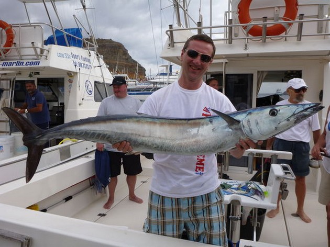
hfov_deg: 63.5
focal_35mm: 28
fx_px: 267
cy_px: 124
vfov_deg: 49.7
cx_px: 165
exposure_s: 1/640
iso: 100
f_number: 3.3
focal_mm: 4.9
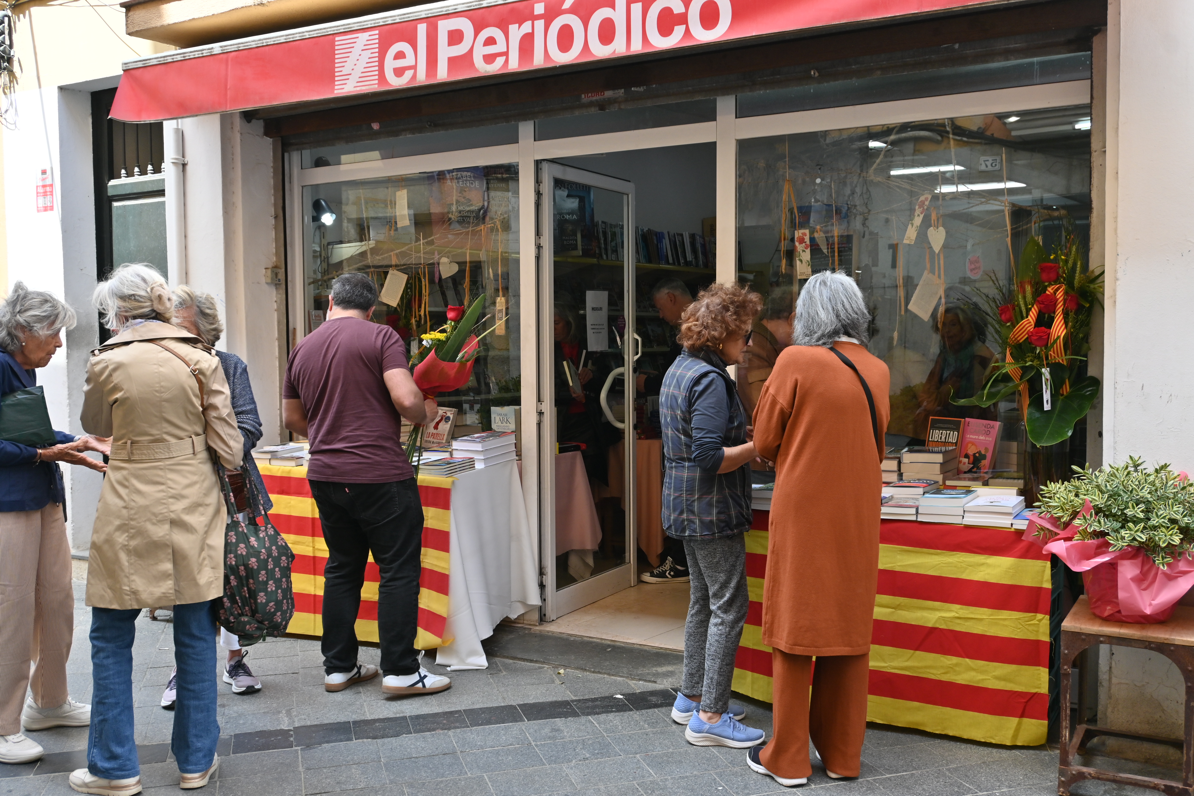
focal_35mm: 34
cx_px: 597
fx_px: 1119
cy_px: 398
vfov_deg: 39.1
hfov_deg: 56.1
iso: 200
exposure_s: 1/250
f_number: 5.6
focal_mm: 22.5
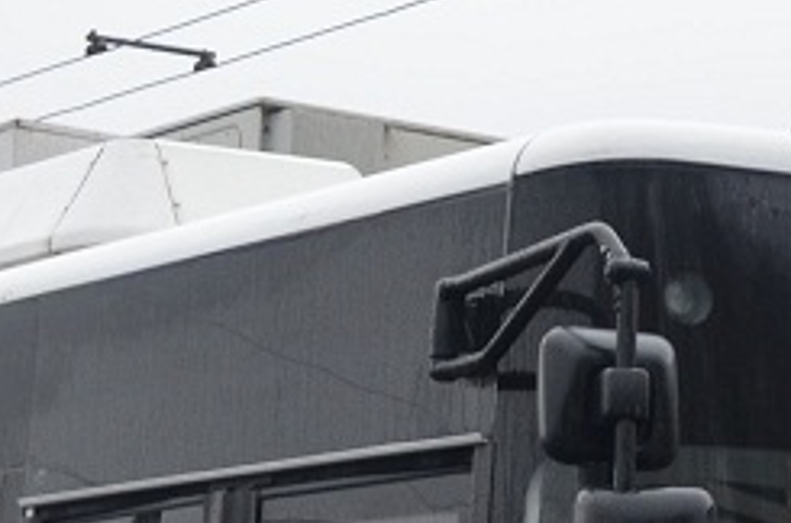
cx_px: 203
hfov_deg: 11.7
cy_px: 788
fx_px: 3857
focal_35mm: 176
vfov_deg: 7.6
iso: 400
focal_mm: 24
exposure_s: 1/100
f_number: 5
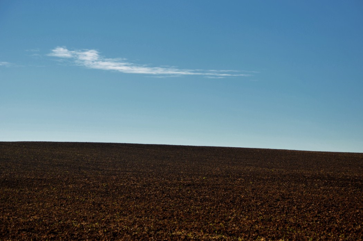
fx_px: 1207
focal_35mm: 120
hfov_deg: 17.1
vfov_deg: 11.4
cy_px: 120
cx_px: 182
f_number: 7.1
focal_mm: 80
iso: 100
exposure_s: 1/200
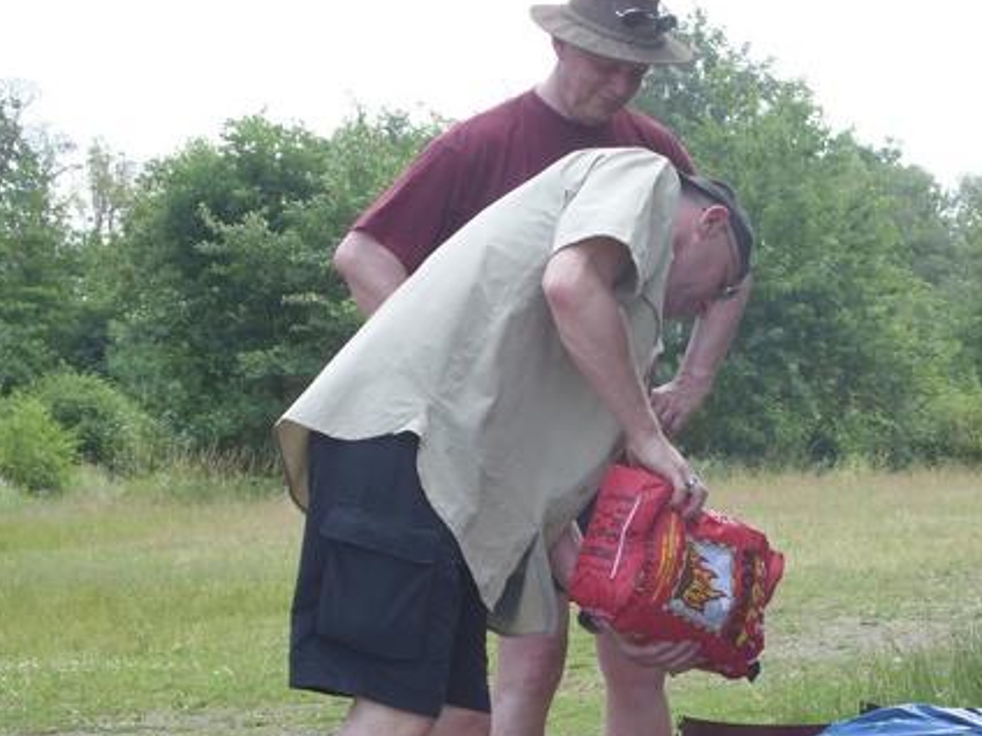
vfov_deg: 12.1
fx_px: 3461
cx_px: 632
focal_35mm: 122
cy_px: 581
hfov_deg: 16.1
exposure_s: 1/192
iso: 50
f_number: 3.2
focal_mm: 11.4
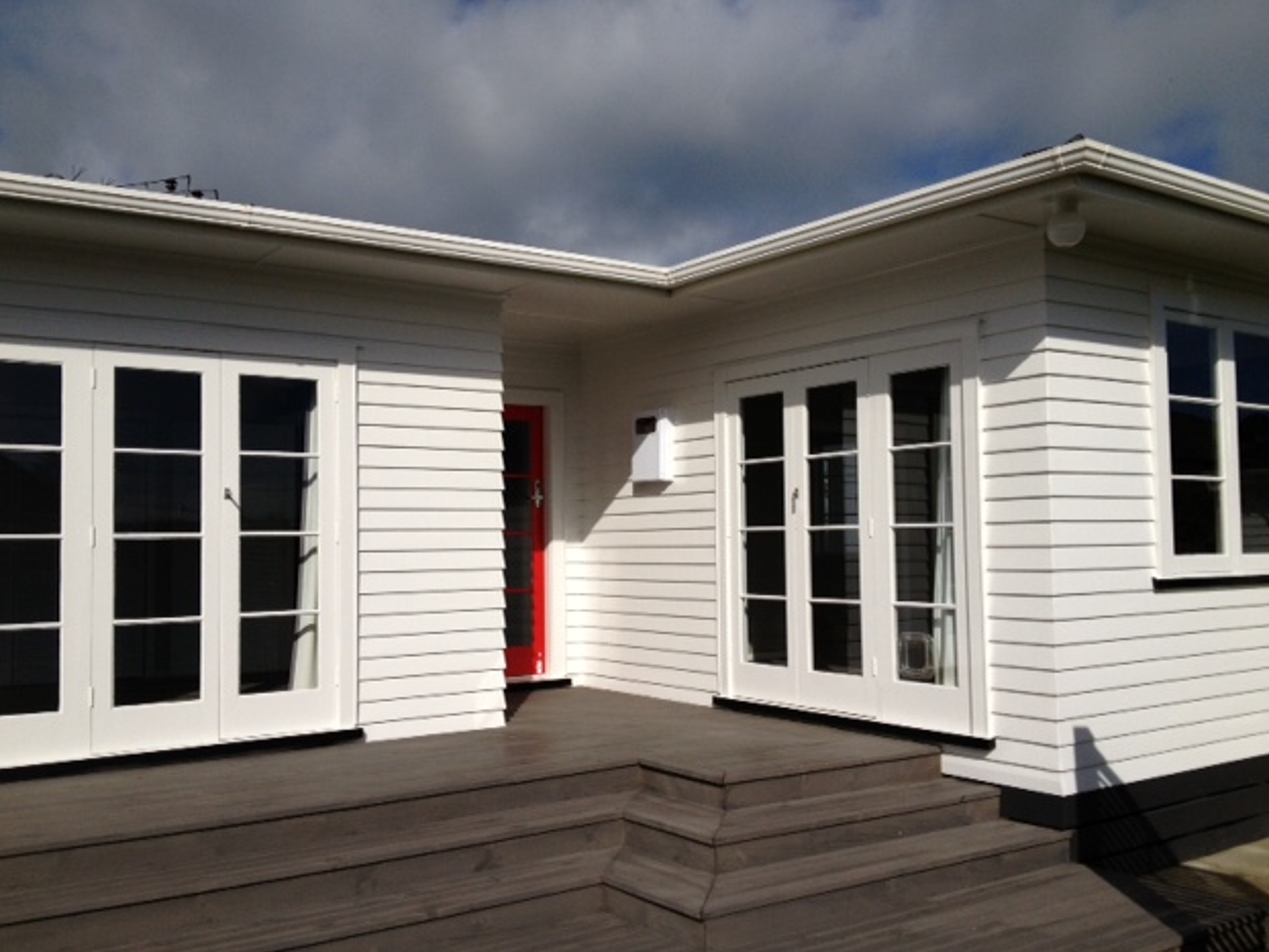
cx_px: 632
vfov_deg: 39.7
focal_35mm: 36
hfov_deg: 51.3
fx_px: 1320
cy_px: 483
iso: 50
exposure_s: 1/5525
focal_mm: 4.28
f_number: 2.4
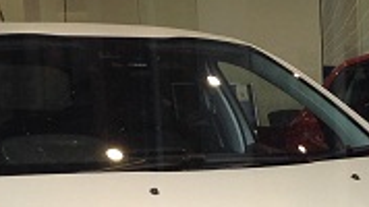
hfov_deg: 18.3
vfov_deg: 10.7
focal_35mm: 111
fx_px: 1086
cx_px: 449
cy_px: 236
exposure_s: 1/145
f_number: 2.4
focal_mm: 4.28
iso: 50
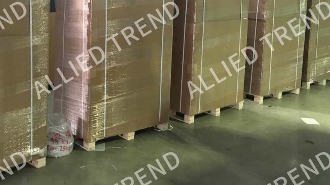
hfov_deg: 44.8
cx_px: 111
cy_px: 24
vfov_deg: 25.8
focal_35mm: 45
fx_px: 394
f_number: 2.2
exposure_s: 1/17
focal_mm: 4.15
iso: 200
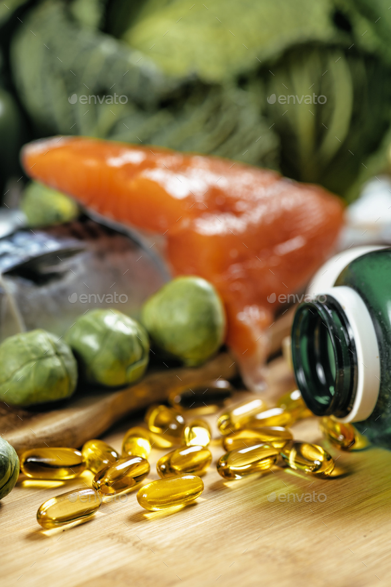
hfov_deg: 13.0
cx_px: 196
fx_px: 1710
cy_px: 294
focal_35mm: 105
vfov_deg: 19.5
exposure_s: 1/160
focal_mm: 105
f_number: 7.1
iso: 100
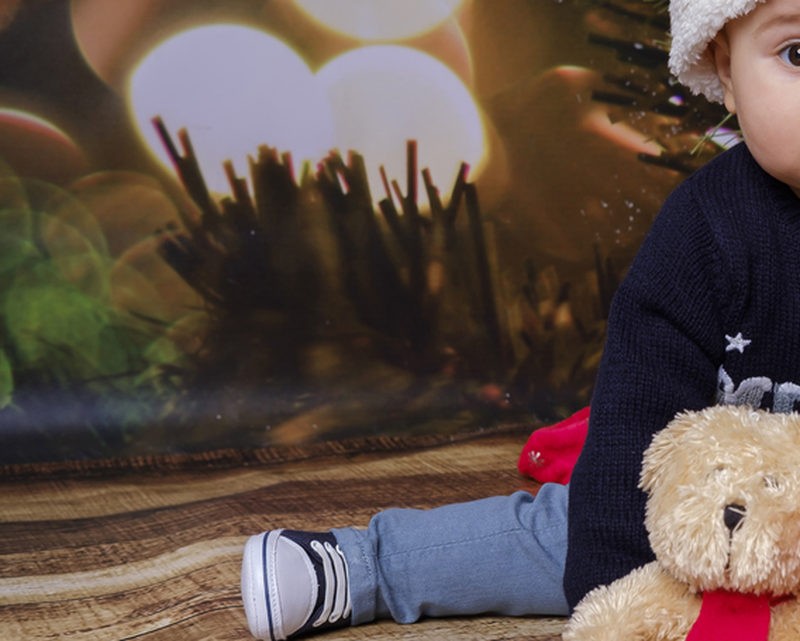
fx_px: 2487
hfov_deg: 17.7
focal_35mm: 105
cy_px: 211
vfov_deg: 14.7
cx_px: 844
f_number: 7.1
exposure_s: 1/125
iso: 100
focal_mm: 35
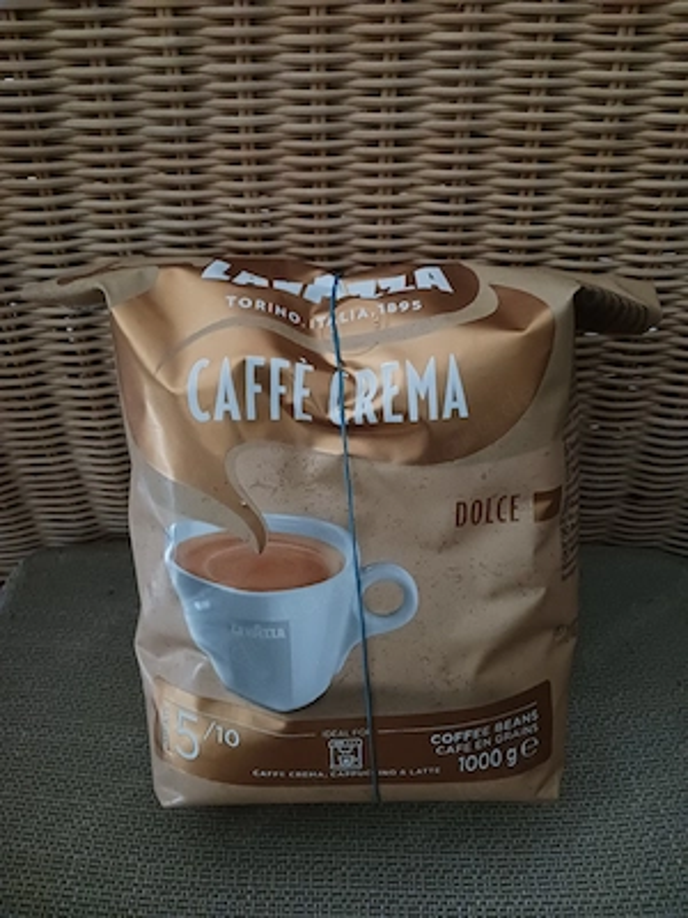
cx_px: 344
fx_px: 716
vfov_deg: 65.3
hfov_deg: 51.4
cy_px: 459
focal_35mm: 27
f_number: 1.8
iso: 2500
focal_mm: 4
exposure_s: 1/10
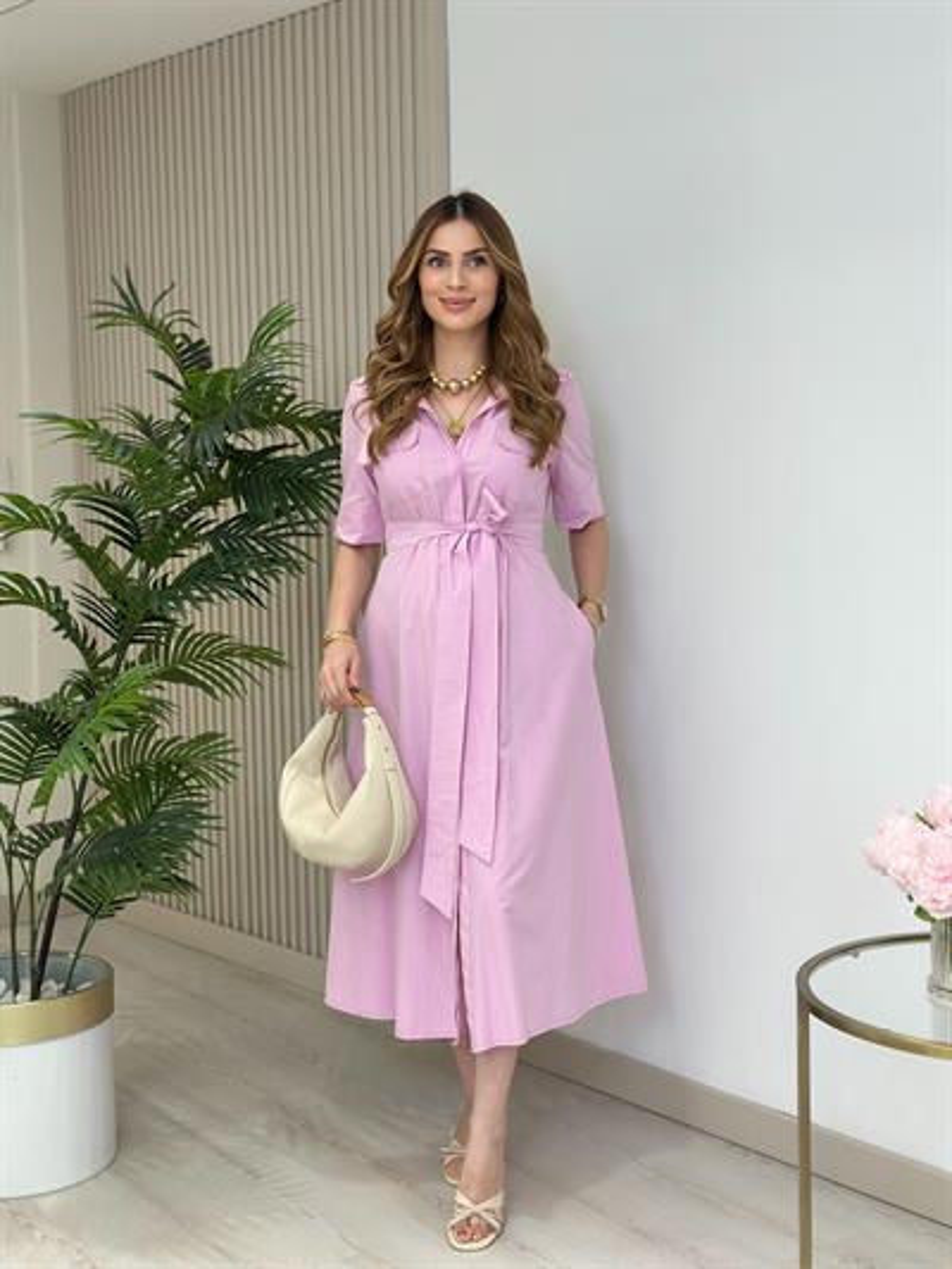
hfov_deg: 30.3
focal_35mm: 48
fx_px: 1759
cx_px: 476
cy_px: 634
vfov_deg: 39.6
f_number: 1.78
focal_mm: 6.86
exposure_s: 1/254
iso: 80
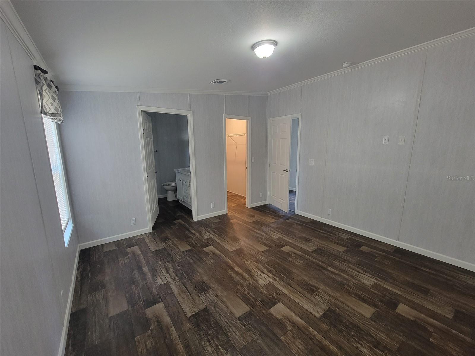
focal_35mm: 13
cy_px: 178
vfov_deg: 89.9
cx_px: 238
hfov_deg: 106.2
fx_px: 178
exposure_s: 1/40
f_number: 2.2
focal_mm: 2.2
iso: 320
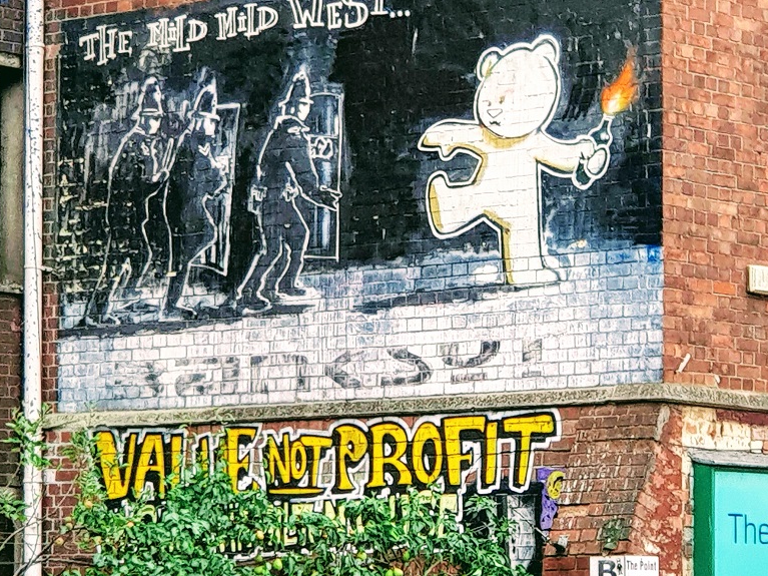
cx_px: 444
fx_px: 1353
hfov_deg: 31.6
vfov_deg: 24.0
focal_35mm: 61
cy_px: 254
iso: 50
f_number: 2.4
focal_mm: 6
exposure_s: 1/33
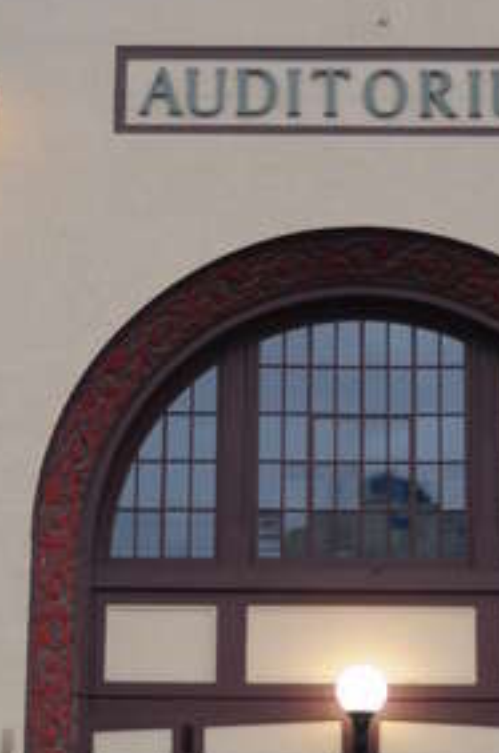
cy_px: 601
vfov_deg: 19.8
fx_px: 2128
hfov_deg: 13.3
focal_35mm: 102
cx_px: 348
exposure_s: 1/80
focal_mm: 24
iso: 200
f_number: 4.5
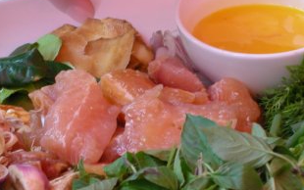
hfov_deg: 7.6
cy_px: 97
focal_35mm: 276
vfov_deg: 4.8
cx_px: 164
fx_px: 2287
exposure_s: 1/12
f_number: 5.3
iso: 64
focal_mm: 26.3
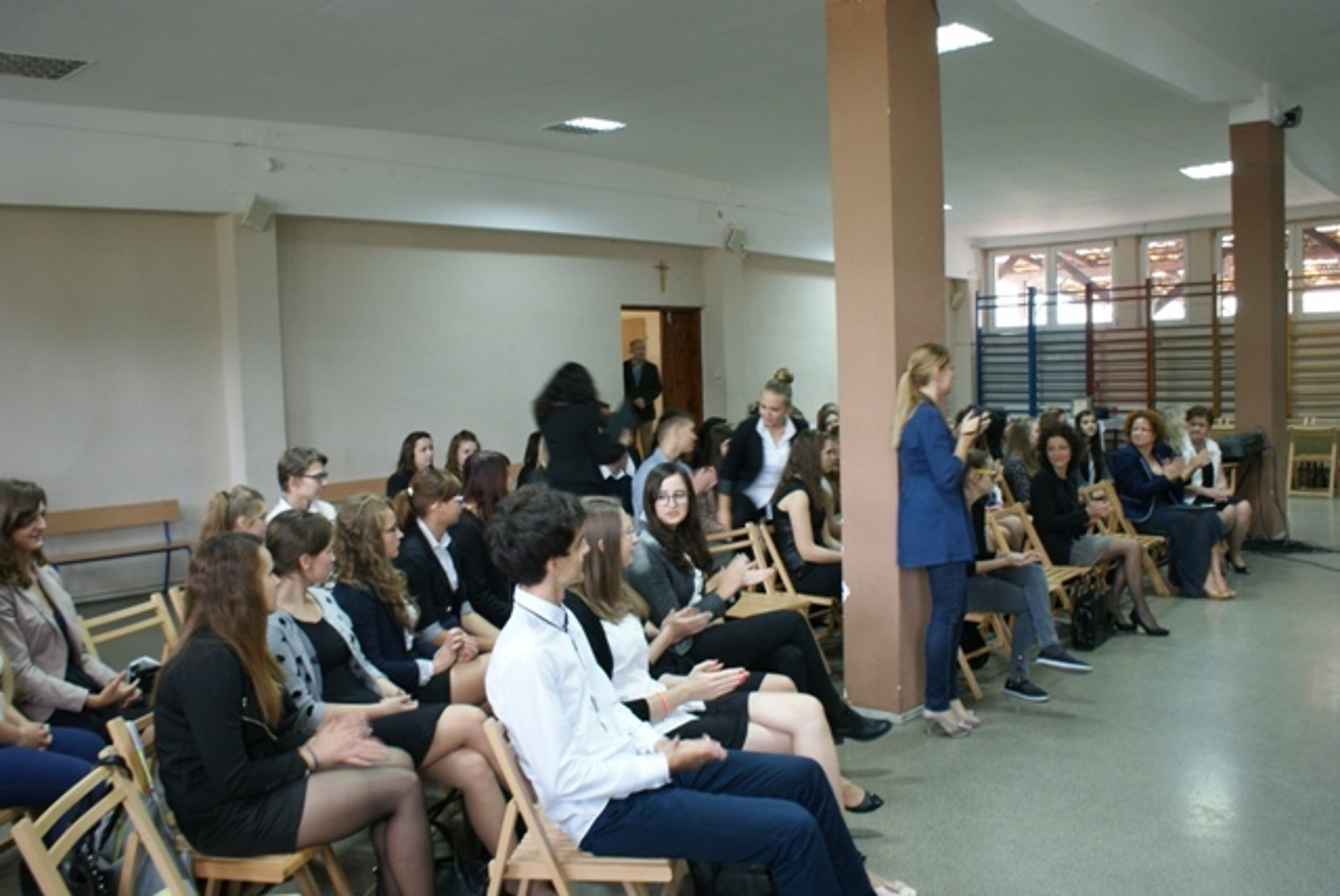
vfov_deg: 43.7
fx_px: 1118
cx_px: 670
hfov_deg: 61.9
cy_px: 448
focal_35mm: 30
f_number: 4
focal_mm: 20
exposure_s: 1/10
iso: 400
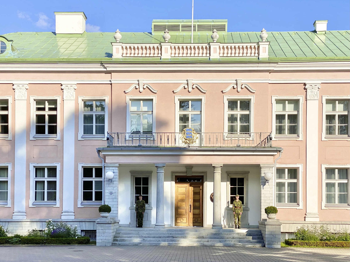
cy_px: 131
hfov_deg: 36.8
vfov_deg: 28.0
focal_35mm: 52
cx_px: 175
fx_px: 526
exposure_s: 1/2283
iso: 20
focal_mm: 6
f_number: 2
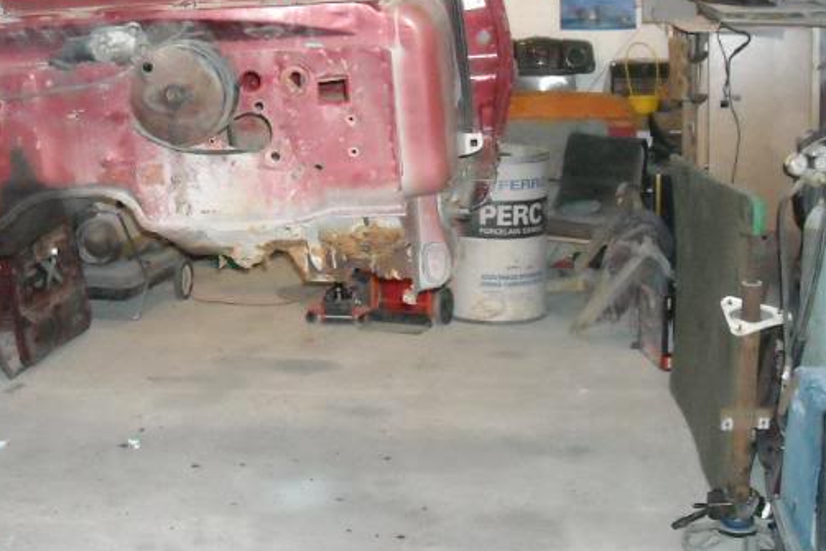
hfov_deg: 34.2
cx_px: 273
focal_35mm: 58
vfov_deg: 23.0
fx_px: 1331
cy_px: 104
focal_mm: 5.7
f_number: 2.8
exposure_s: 1/60
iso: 872
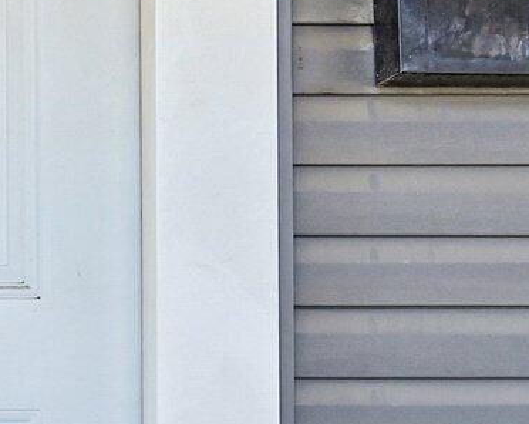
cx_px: -164
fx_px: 1457
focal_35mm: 93
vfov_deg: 16.5
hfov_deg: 19.0
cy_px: 176
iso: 400
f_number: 4
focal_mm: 18
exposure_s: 1/250
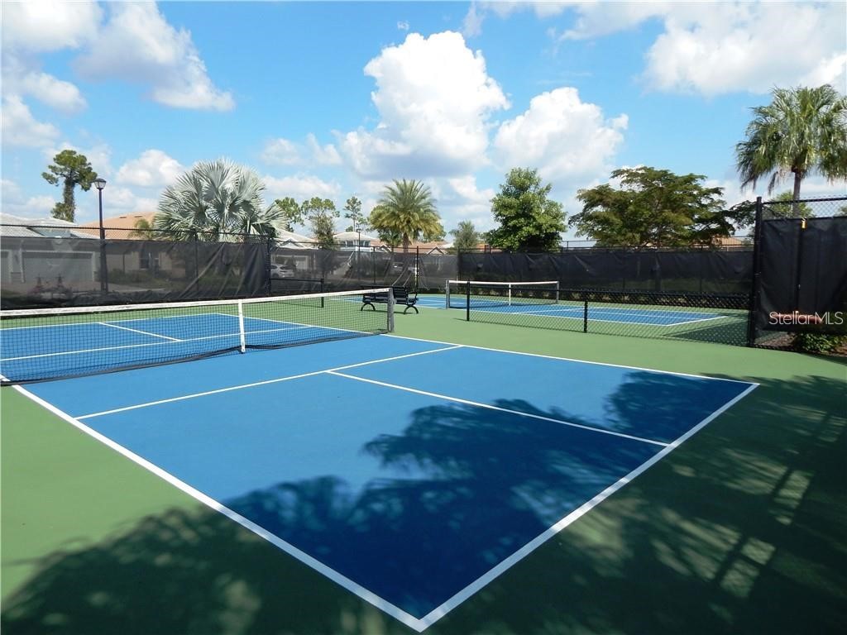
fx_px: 563
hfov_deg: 73.9
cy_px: 318
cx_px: 424
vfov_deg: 58.9
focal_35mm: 23
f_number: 6
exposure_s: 1/500
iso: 125
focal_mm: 4
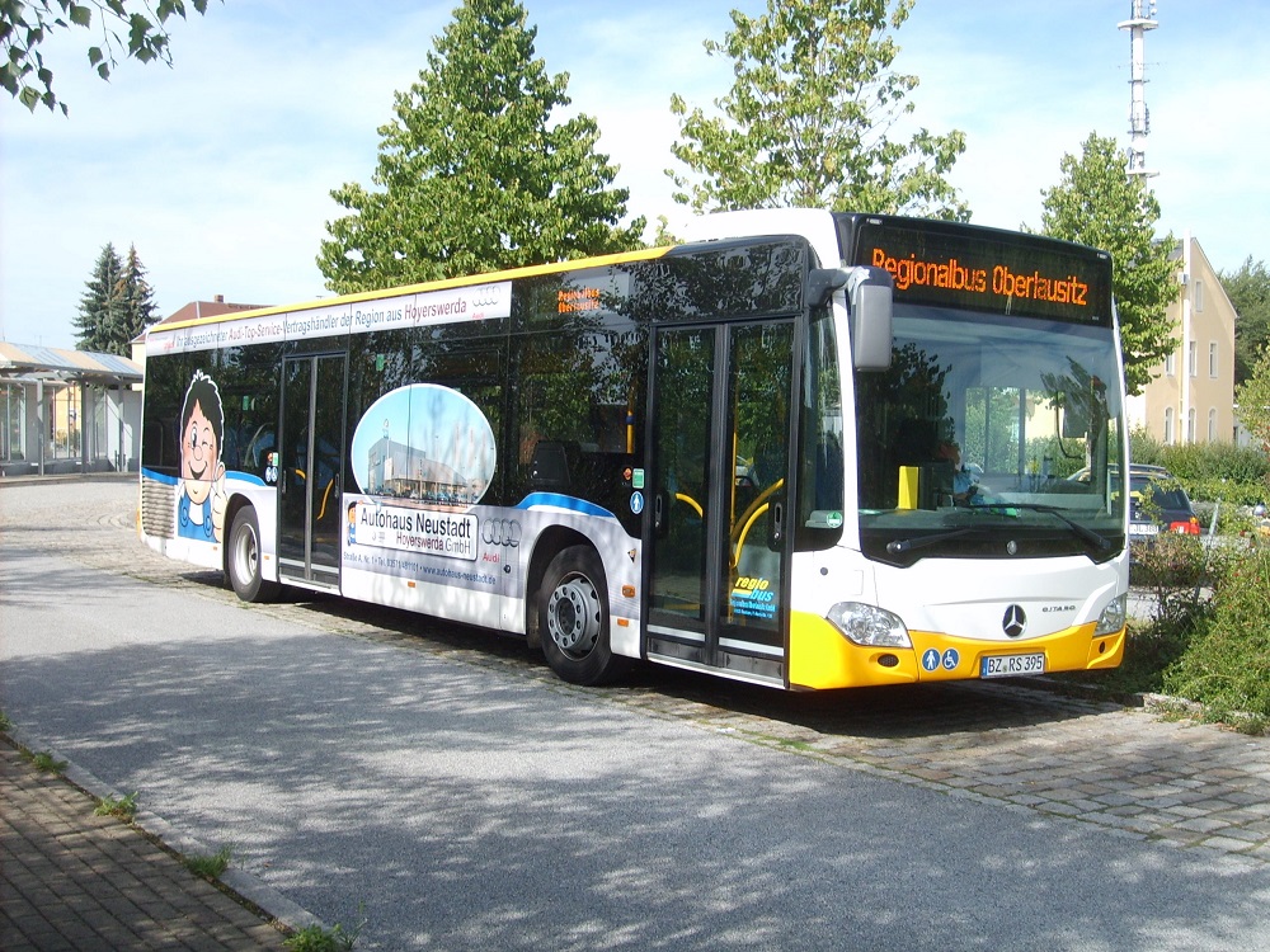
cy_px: 476
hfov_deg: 43.9
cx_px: 635
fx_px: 1578
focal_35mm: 43
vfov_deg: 33.6
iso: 50
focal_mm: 7.2
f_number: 3
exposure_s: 1/500
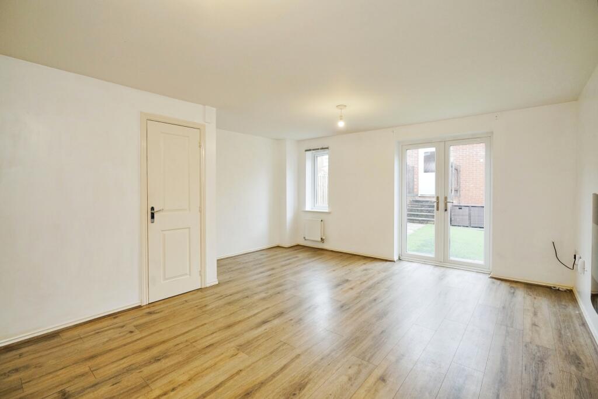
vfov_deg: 73.8
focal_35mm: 16
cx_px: 299
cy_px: 200
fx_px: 266
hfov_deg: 96.7
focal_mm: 16
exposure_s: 1/100
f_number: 7.1
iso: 2000
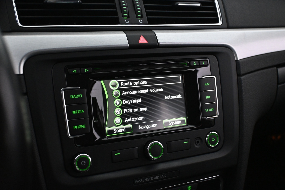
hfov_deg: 46.4
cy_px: 95
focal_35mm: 42
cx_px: 142
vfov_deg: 31.9
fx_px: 332
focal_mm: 28
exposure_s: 1/60
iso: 4000
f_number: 4.5
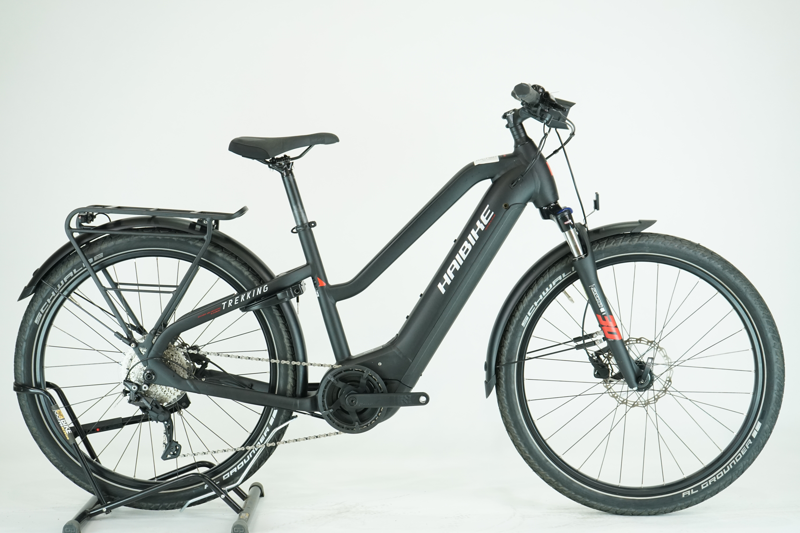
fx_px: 1333
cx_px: 400
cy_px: 266
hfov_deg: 33.4
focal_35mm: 60
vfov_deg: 22.6
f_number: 5.6
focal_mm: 60
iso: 1600
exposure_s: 1/200
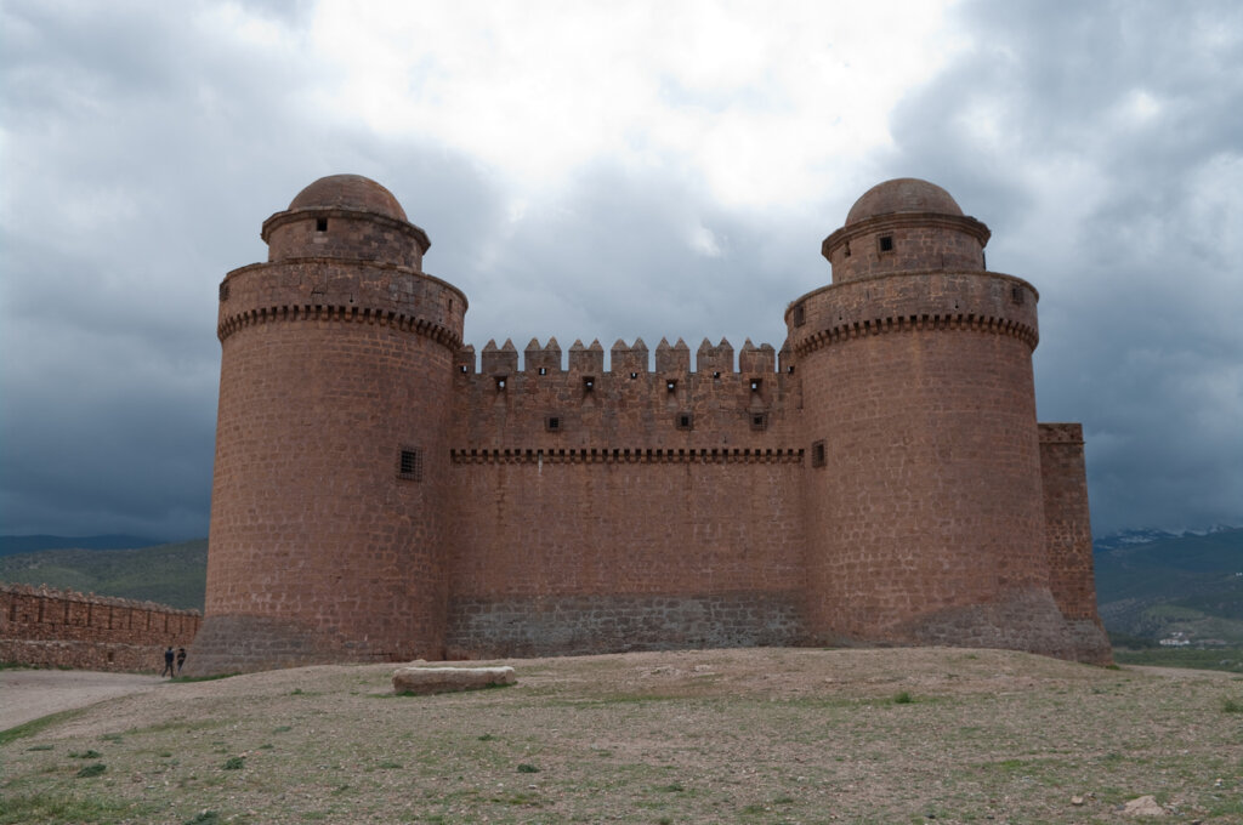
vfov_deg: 41.2
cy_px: 412
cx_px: 622
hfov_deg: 59.0
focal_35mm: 32
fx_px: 1099
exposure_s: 1/125
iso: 100
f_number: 9.5
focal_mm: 21.25
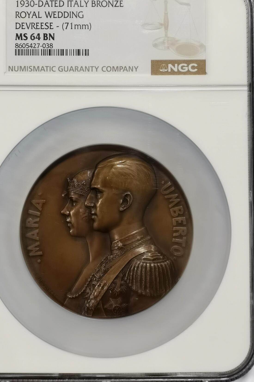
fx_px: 973
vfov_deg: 22.1
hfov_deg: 14.9
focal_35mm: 92
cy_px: 179
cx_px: 108
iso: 250
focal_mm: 7.48
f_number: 16
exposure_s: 1/100
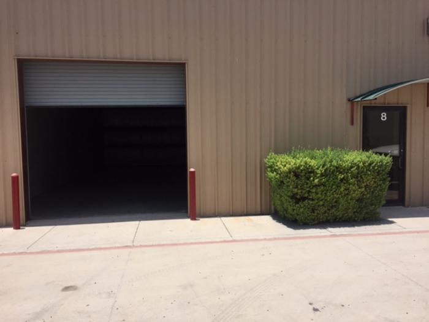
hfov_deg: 61.7
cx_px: 214
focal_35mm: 29
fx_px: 359
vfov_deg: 48.2
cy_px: 161
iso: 32
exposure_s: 1/3597
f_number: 2.2
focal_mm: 4.15
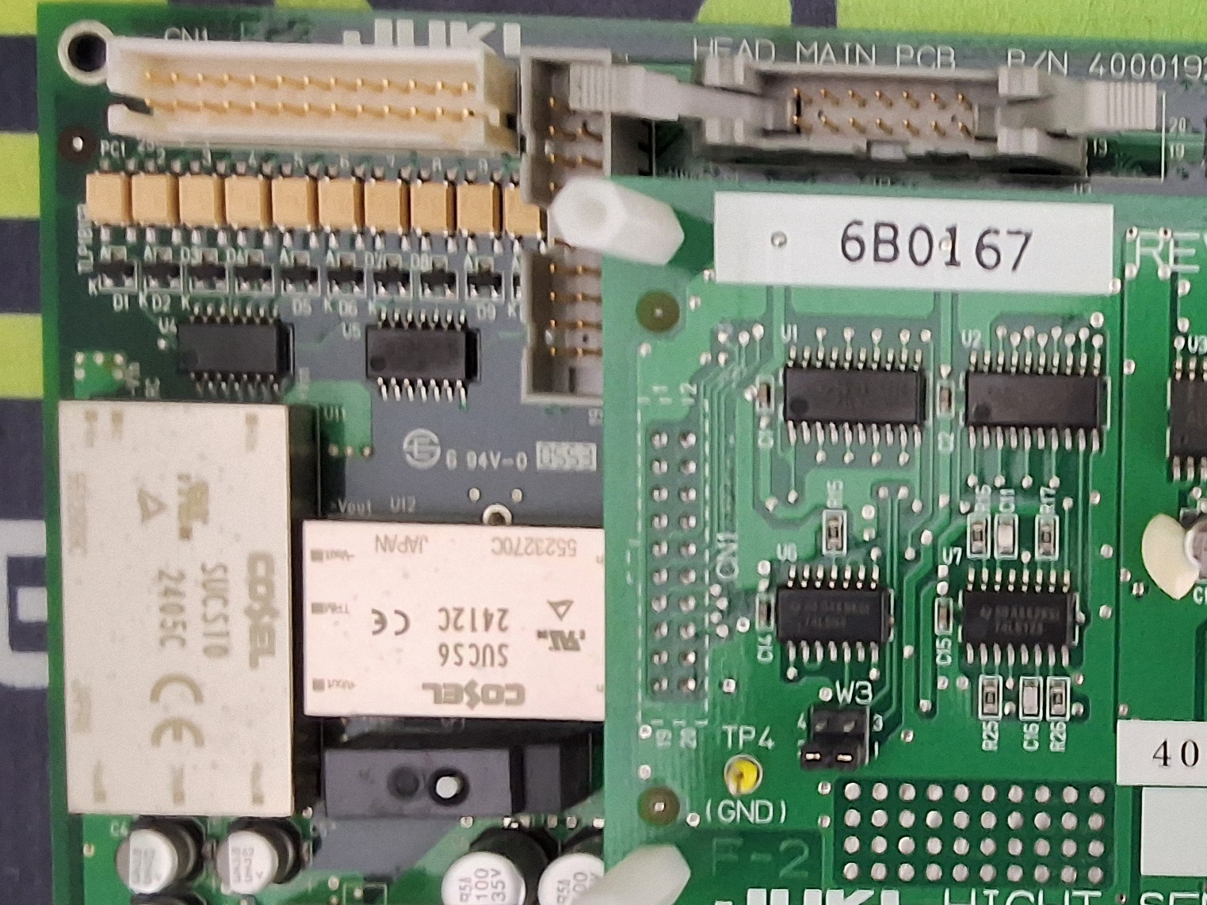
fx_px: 2092
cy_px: 586
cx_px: 1281
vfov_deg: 24.3
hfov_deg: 29.5
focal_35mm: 60
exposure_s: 1/20
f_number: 1.9
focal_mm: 2.91
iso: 320
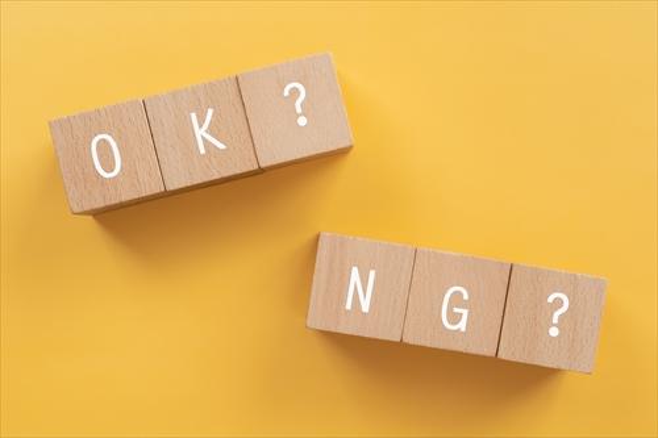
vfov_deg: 22.3
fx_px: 1111
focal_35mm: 61
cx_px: 329
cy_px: 219
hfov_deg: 33.0
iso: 100
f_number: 11
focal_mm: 60.8
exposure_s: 1/8
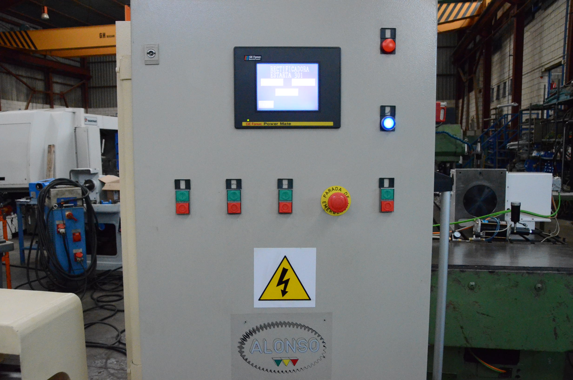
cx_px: 286
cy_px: 190
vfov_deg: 43.4
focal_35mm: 30
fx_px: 477
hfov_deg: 62.0
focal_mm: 20
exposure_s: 1/160
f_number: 6.3
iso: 6400
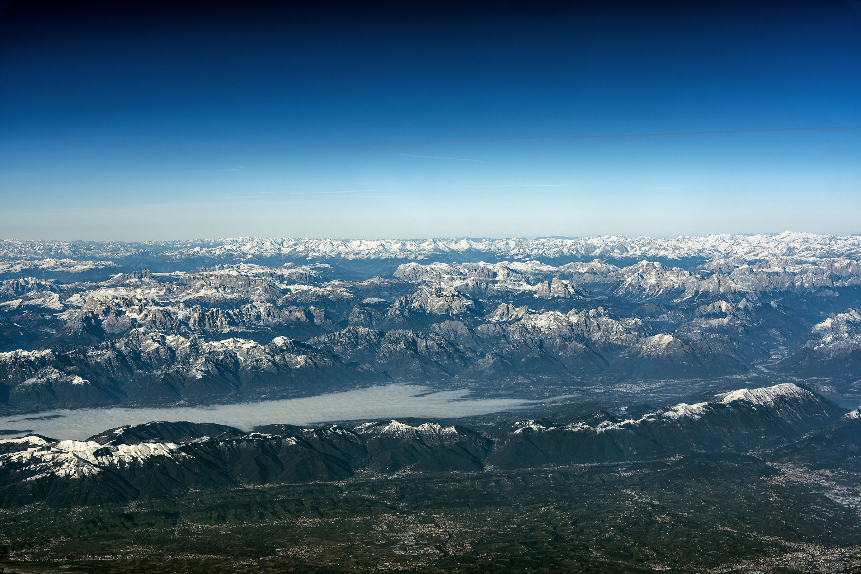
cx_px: 430
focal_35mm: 70
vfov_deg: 19.5
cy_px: 287
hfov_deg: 28.8
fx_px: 1674
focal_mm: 70
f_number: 6.3
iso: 100
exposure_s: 1/1000
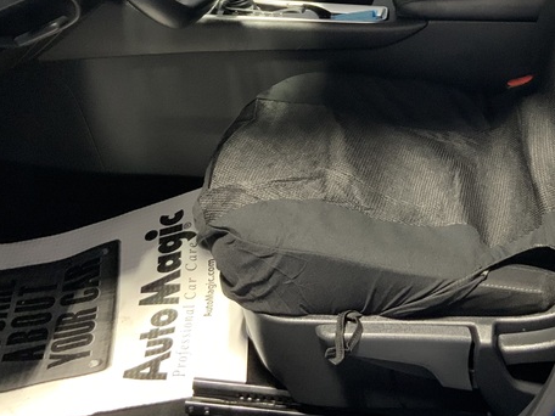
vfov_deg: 23.2
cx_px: 385
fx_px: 978
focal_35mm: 61
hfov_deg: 31.4
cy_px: 19
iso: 200
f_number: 1.8
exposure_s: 1/60
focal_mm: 3
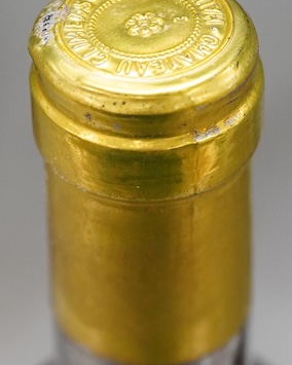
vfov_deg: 14.2
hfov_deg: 11.5
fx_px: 1448
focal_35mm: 134
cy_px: 343
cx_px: 147
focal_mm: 30
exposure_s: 1/250
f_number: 3.5
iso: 2000
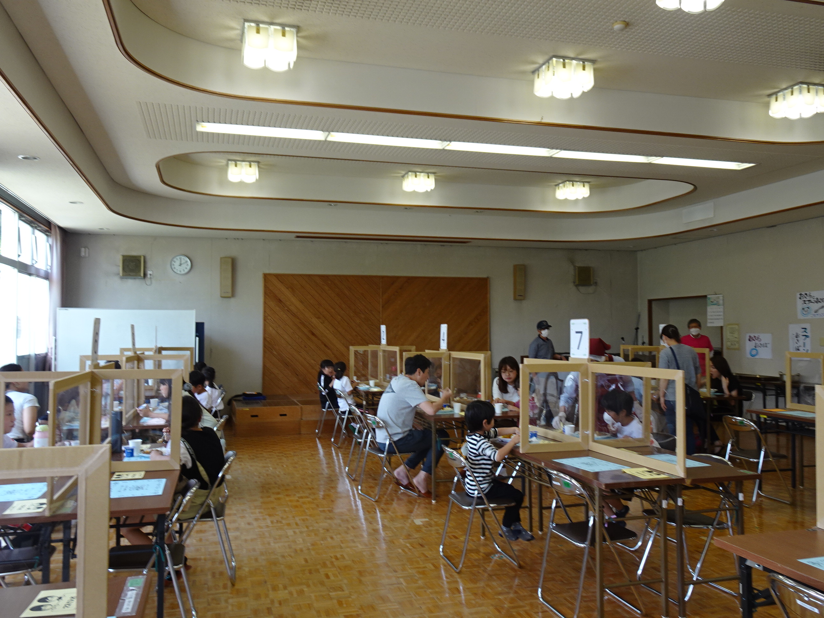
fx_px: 690
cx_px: 412
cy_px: 309
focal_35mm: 29
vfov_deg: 48.2
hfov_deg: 61.7
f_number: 3.5
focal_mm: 4.96
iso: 80
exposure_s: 1/30
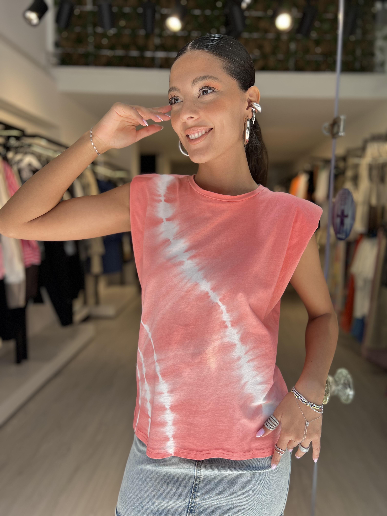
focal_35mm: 26
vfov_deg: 67.3
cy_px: 258
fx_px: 388
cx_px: 194
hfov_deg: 53.1
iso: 50
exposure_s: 1/639
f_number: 1.5
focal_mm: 5.7
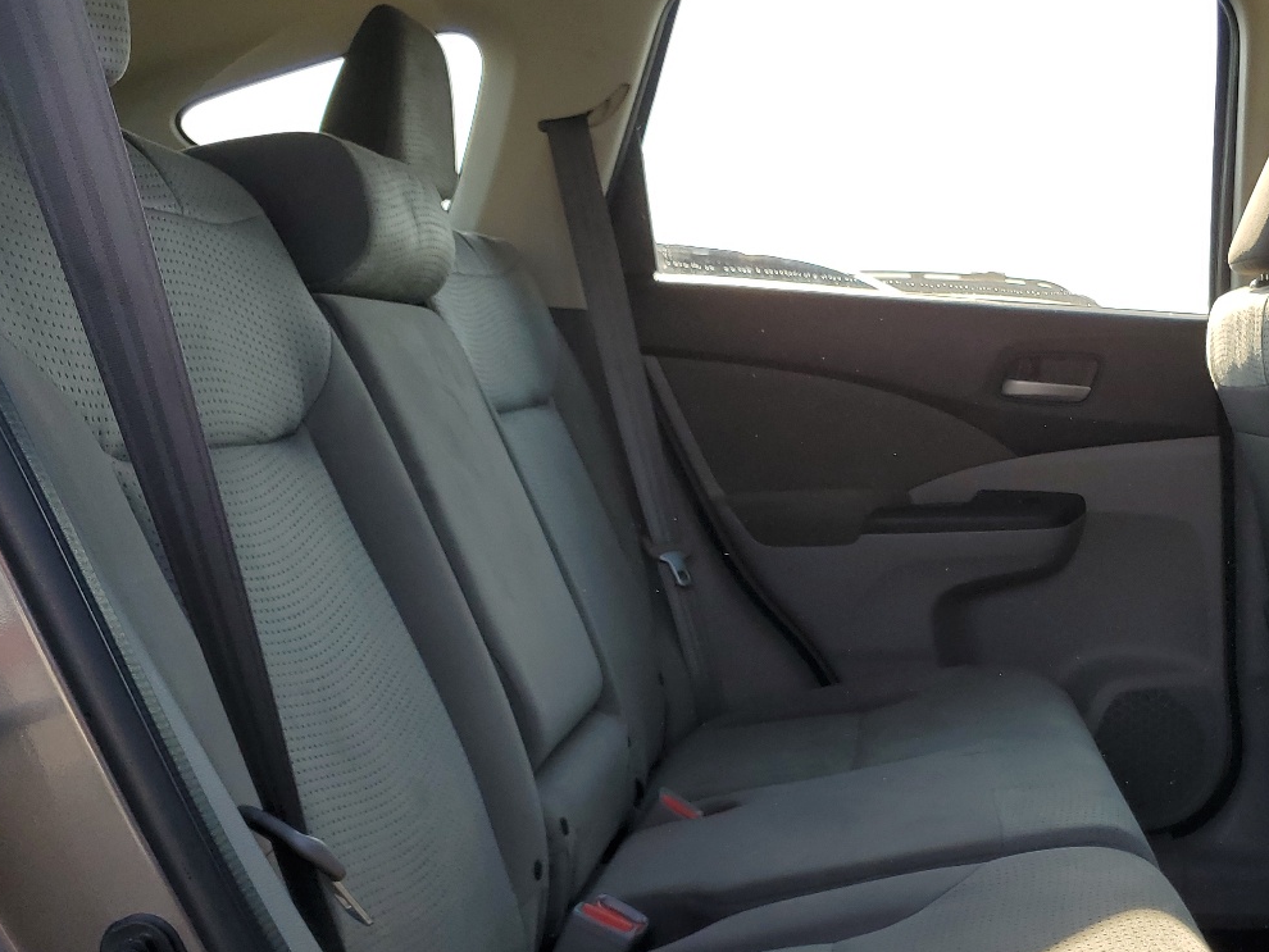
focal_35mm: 42
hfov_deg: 43.2
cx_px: 965
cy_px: 647
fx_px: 1540
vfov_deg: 34.0
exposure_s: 1/455
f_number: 1.5
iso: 50
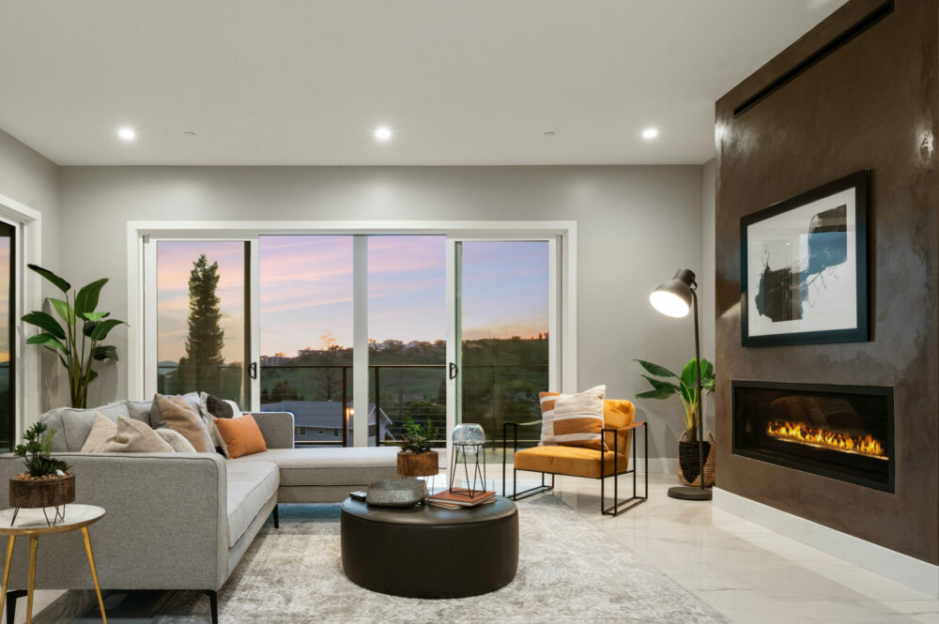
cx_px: 384
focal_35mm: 25
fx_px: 641
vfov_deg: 51.6
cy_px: 373
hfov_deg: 71.8
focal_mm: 20.5
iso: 400
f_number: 9
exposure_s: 1/2.5
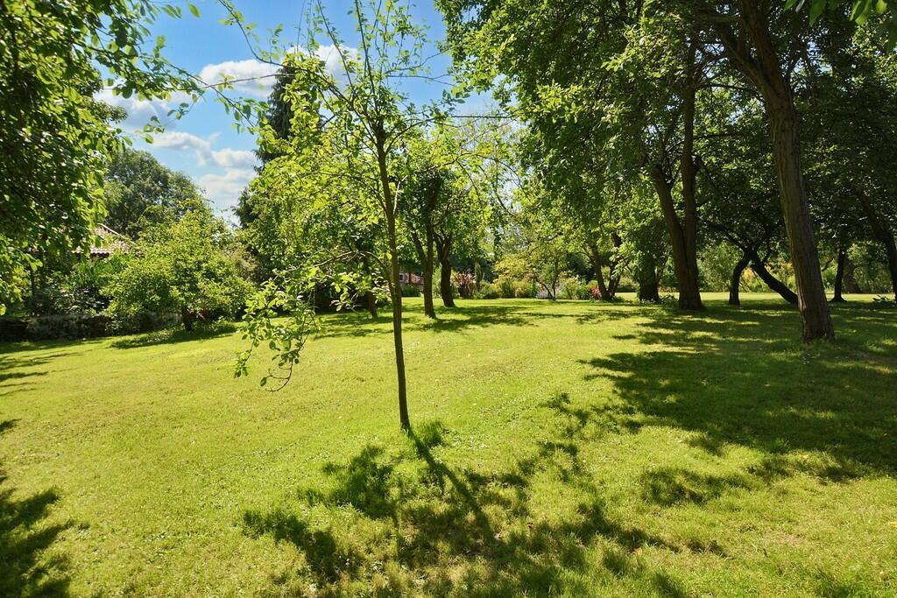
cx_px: 448
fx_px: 486
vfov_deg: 63.2
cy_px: 299
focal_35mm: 20
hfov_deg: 85.4
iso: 140
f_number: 8
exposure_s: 1/250
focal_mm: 13
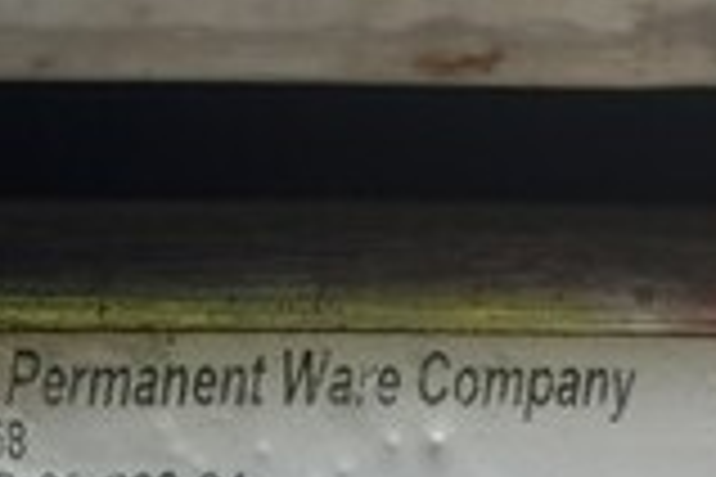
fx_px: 2068
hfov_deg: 18.8
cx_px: -81
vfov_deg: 12.2
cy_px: 810
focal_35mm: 104
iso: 50
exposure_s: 1/155
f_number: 2.4
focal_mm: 4.3
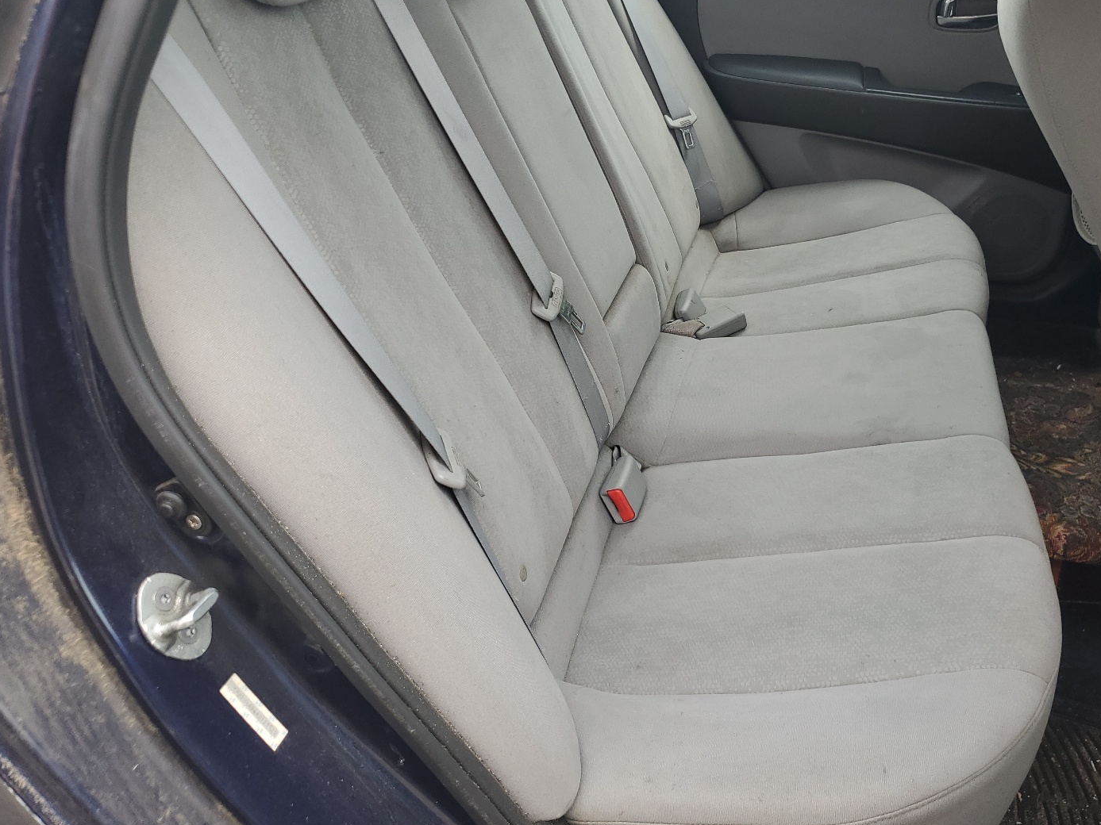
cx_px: 583
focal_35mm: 30
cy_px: 351
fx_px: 954
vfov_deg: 46.6
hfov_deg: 59.9
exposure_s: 1/370
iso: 50
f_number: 1.5
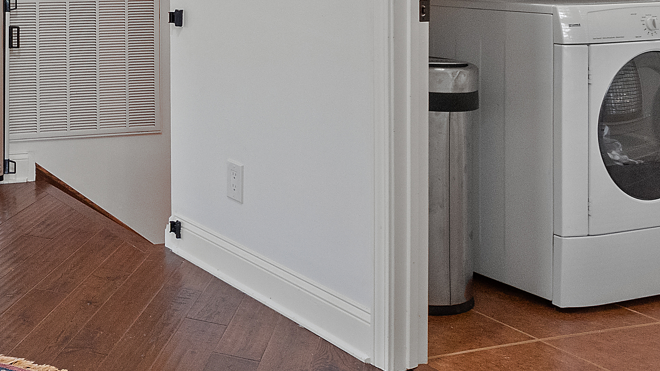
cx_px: -95
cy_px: -52
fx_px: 928
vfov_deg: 21.3
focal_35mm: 53
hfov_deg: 33.3
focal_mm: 9
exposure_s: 1/8
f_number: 5.6
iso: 400
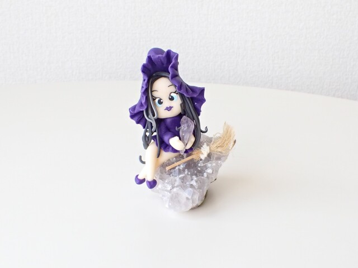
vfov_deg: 46.8
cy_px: 134
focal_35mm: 30
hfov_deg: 60.0
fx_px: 310
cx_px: 179
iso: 200
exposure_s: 1/125
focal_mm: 5.4
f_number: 3.2
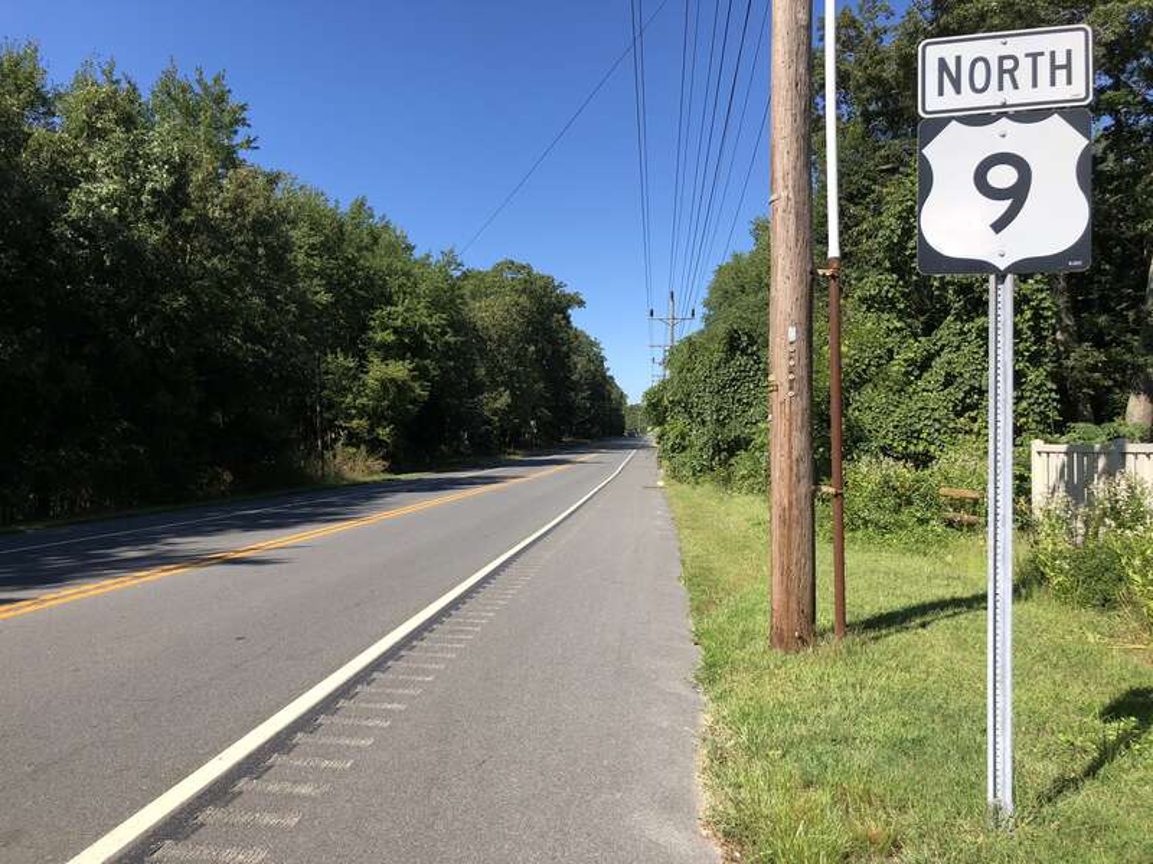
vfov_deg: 49.7
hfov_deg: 63.4
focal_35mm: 28
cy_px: 432
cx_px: 576
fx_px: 933
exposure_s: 1/1279
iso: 20
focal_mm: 4
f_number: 1.8
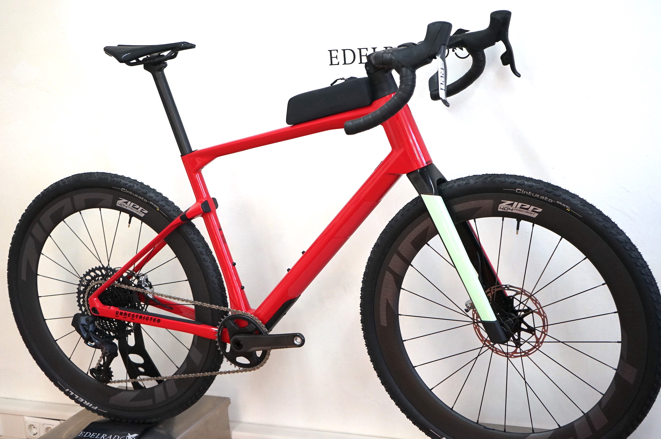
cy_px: 220
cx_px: 330
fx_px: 954
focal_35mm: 52
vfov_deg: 25.9
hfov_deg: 38.2
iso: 1250
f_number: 5
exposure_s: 1/160
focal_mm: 52
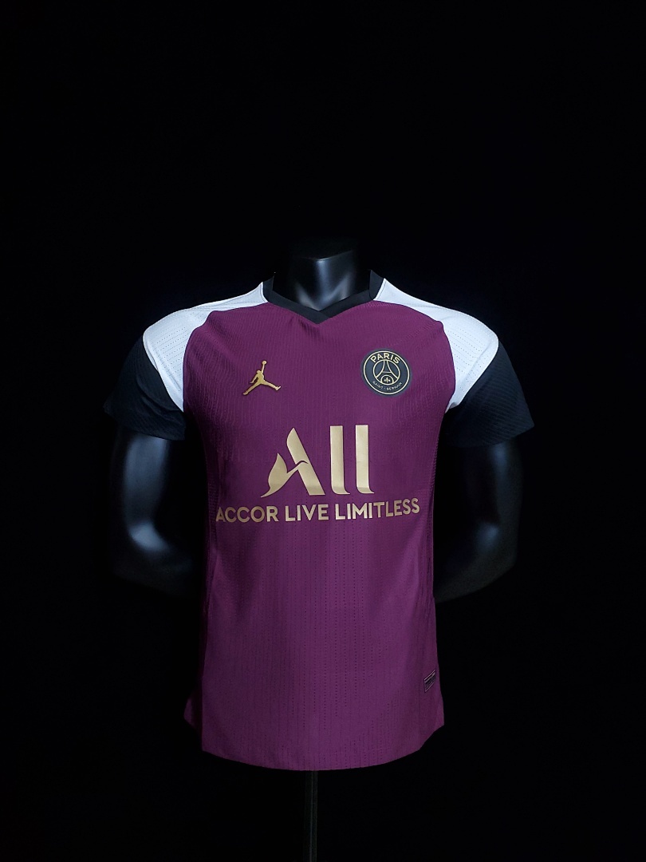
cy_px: 431
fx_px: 647
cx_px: 323
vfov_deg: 67.3
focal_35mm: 26
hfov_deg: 53.1
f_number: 2.4
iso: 250
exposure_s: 1/15
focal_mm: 4.3
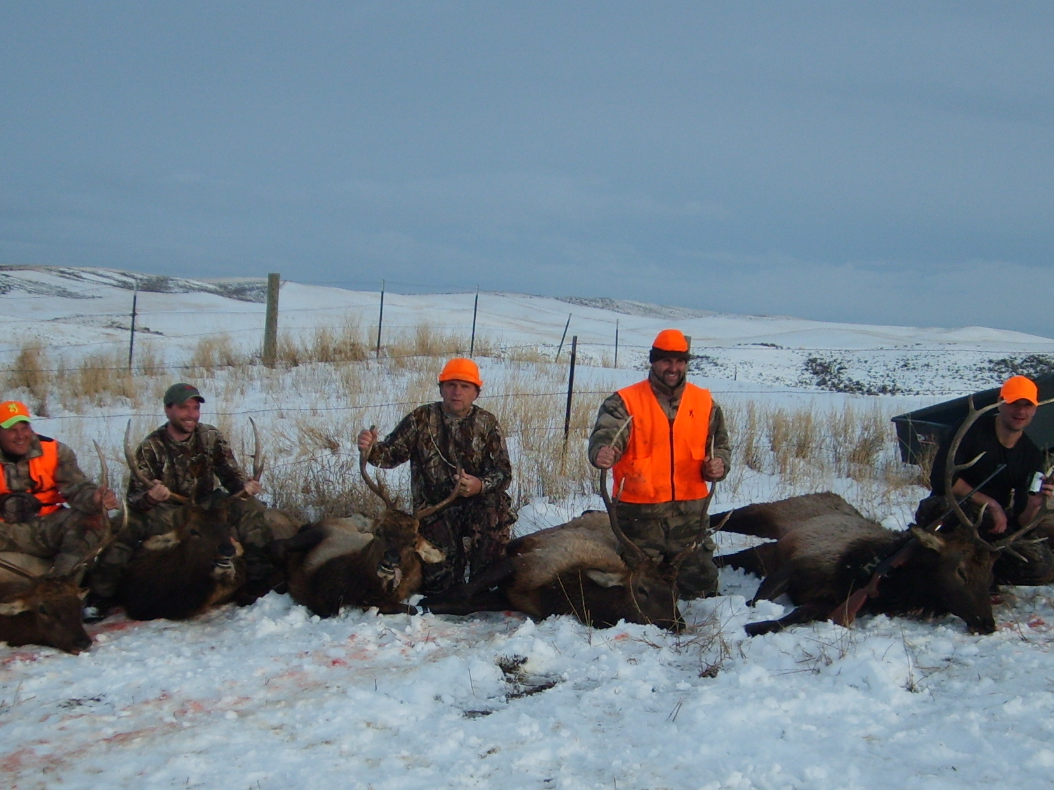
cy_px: 582
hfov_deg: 35.5
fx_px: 1644
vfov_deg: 26.7
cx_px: 513
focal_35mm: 54
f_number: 7.1
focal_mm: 5.8
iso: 50
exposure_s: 1/250
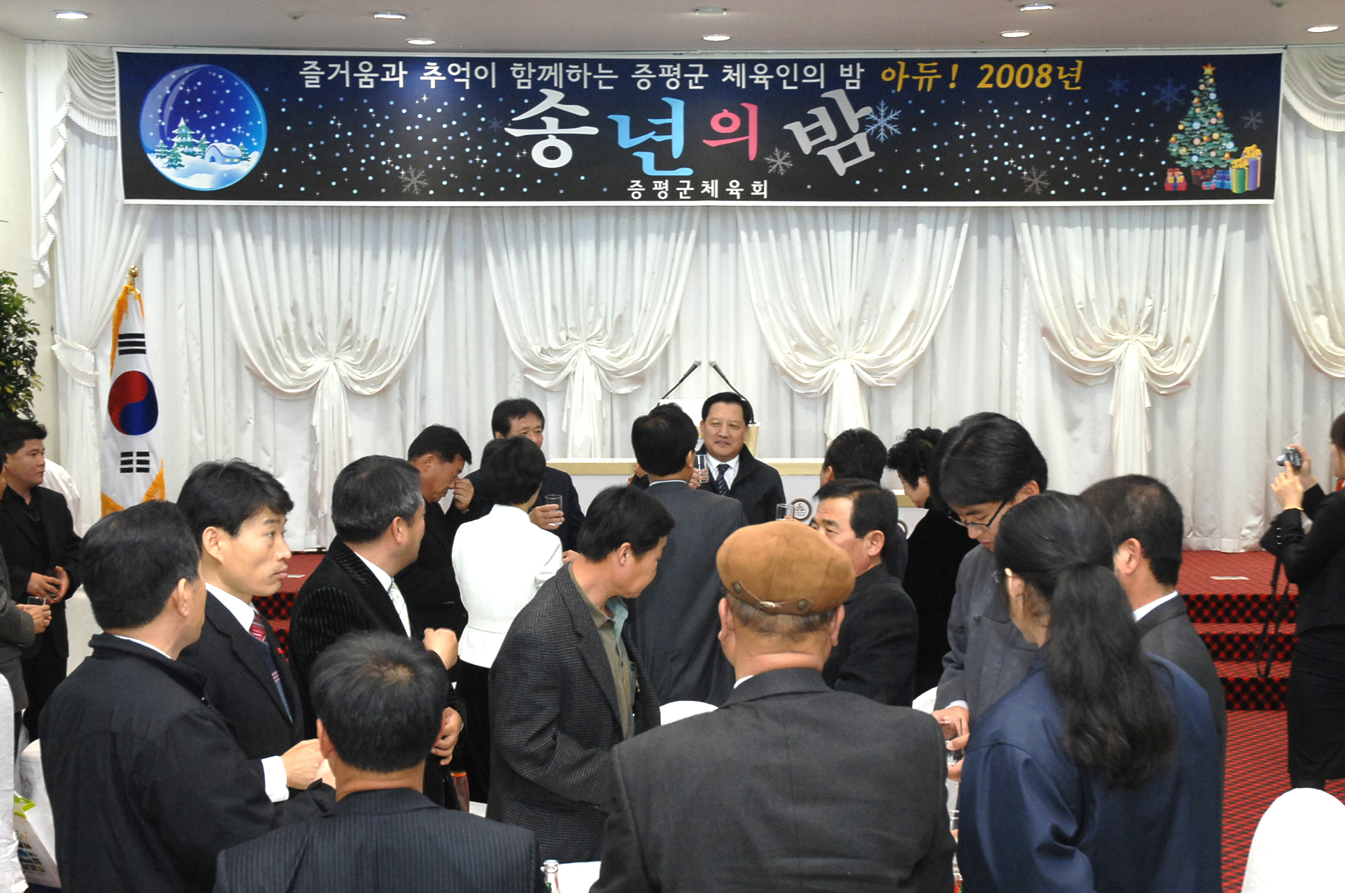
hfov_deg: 38.5
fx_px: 1924
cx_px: 682
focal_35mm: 52
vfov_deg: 26.1
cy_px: 481
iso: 400
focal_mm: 31
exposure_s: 1/60
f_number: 5.6
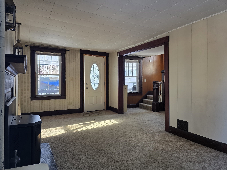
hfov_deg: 73.9
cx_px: 114
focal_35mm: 23
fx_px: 151
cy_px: 85
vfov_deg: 58.9
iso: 160
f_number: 1.7
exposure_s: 1/120
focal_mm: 6.3
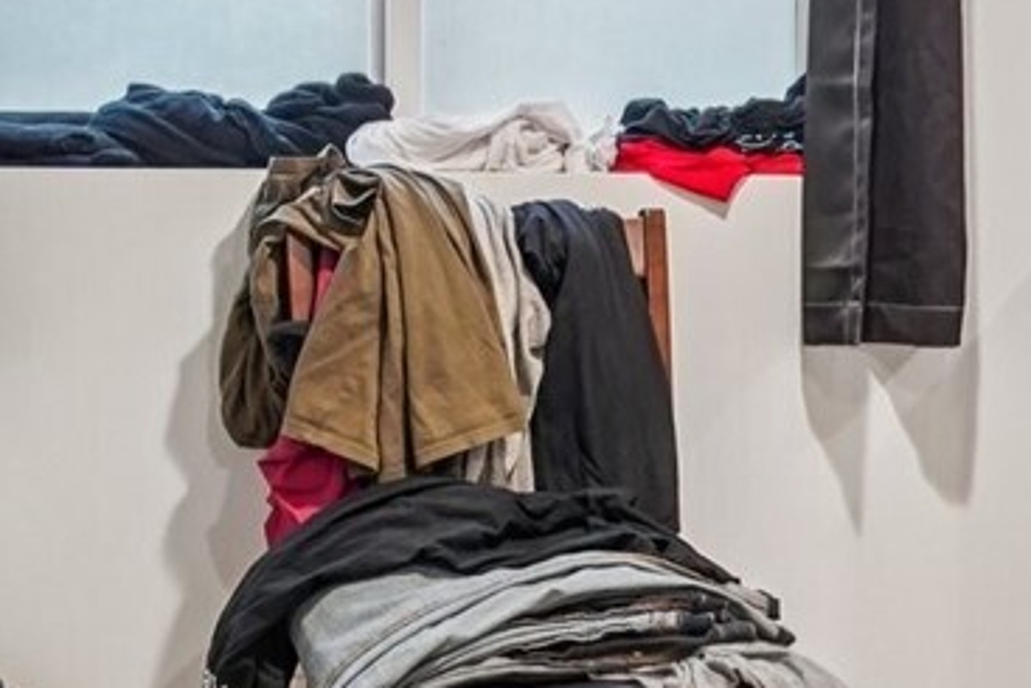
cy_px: 220
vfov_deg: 18.4
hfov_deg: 22.9
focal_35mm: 74
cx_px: 1482
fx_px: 2120
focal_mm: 16
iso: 1600
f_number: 8
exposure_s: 1/15
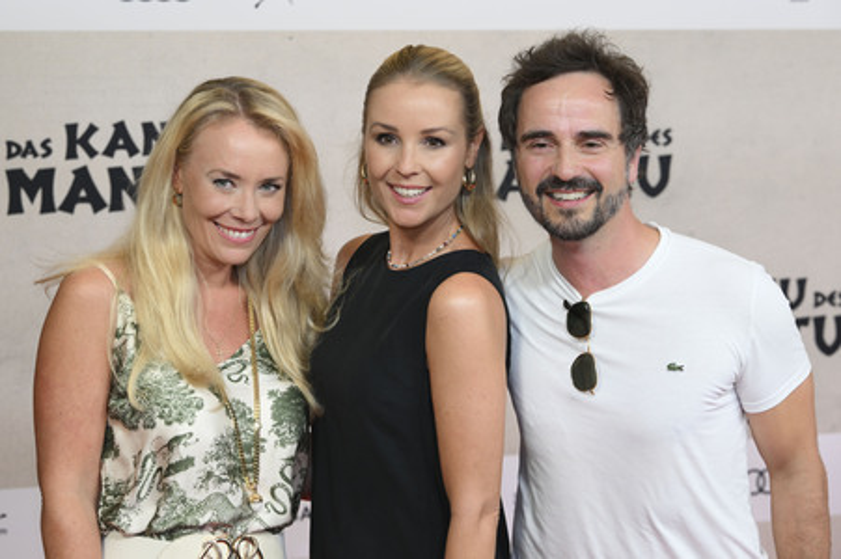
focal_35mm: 75
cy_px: 280
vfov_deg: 18.2
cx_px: 420
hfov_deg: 27.0
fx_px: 1751
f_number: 5.6
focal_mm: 75
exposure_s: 1/160
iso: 800
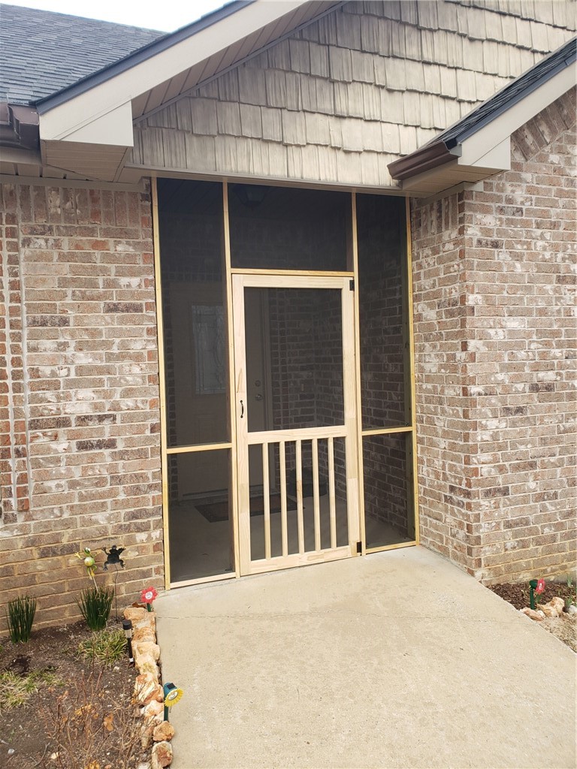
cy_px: 384
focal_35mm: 26
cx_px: 288
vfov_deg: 67.3
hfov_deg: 53.1
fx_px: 578
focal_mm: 4.3
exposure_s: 1/160
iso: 50
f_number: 2.4
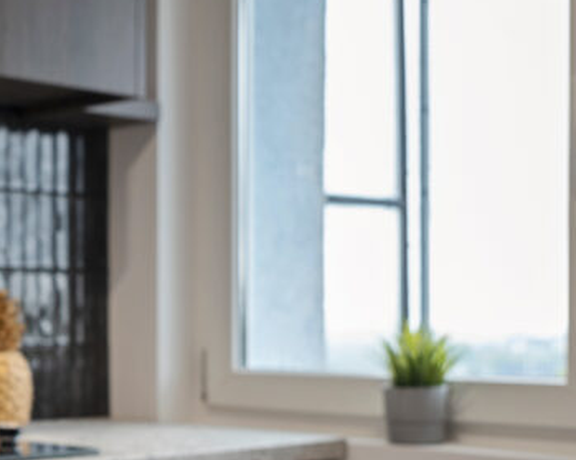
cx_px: 53
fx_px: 1363
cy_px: 356
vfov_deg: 19.0
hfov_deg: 23.2
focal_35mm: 80
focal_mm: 29
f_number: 3.2
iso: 400
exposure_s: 1/60
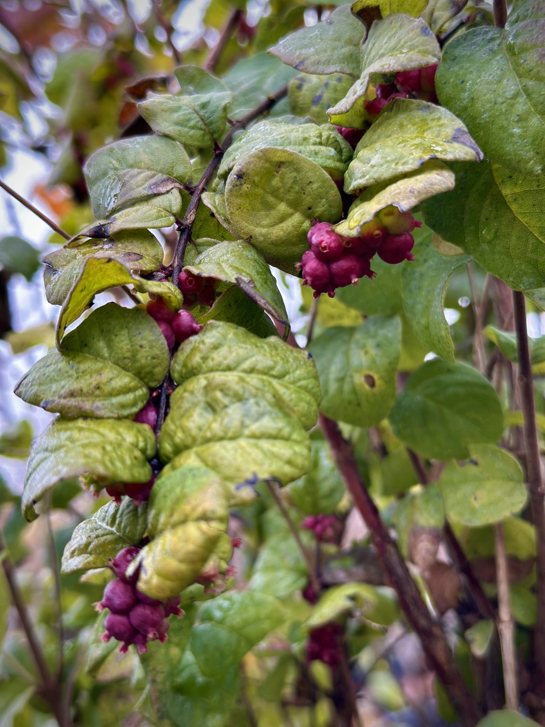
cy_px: 364
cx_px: 272
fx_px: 1008
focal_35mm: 48
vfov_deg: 39.7
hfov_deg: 30.3
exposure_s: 1/153
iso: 80
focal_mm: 6.86
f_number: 1.78
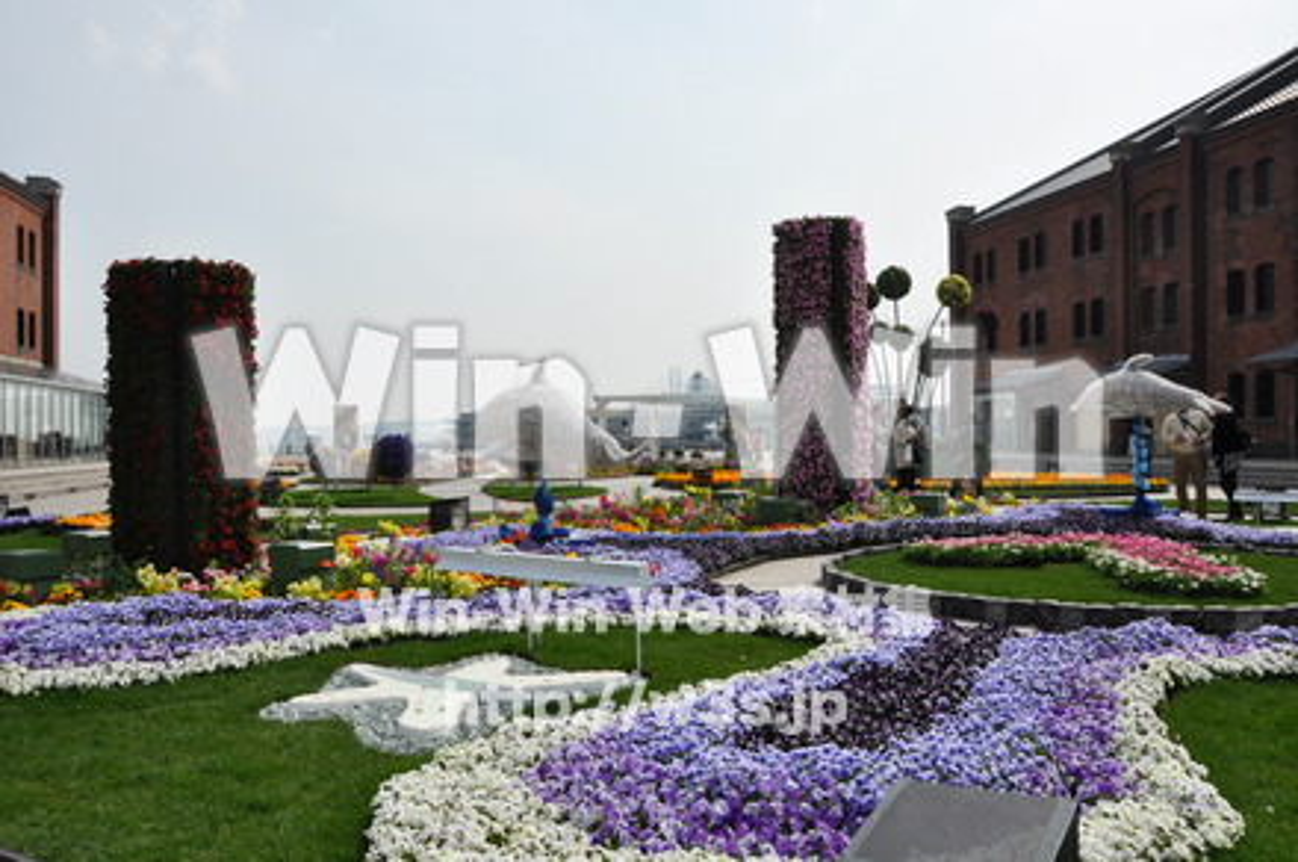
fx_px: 1080
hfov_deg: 62.0
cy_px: 431
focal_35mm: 30
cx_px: 649
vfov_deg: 43.5
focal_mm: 20
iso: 200
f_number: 10
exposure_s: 1/400
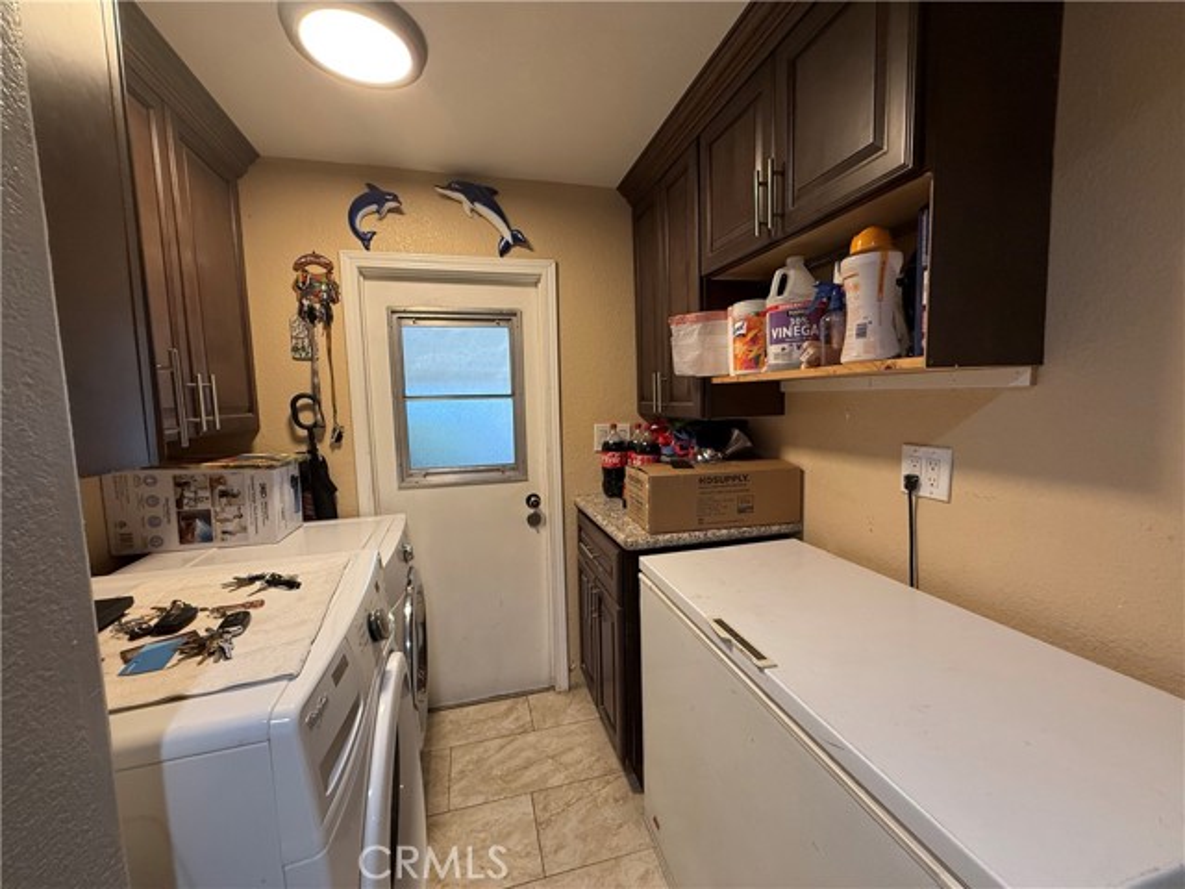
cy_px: 444
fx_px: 479
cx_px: 592
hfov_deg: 102.1
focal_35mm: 14
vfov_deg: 85.7
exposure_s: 1/120
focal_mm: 2.22
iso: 320
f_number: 2.2
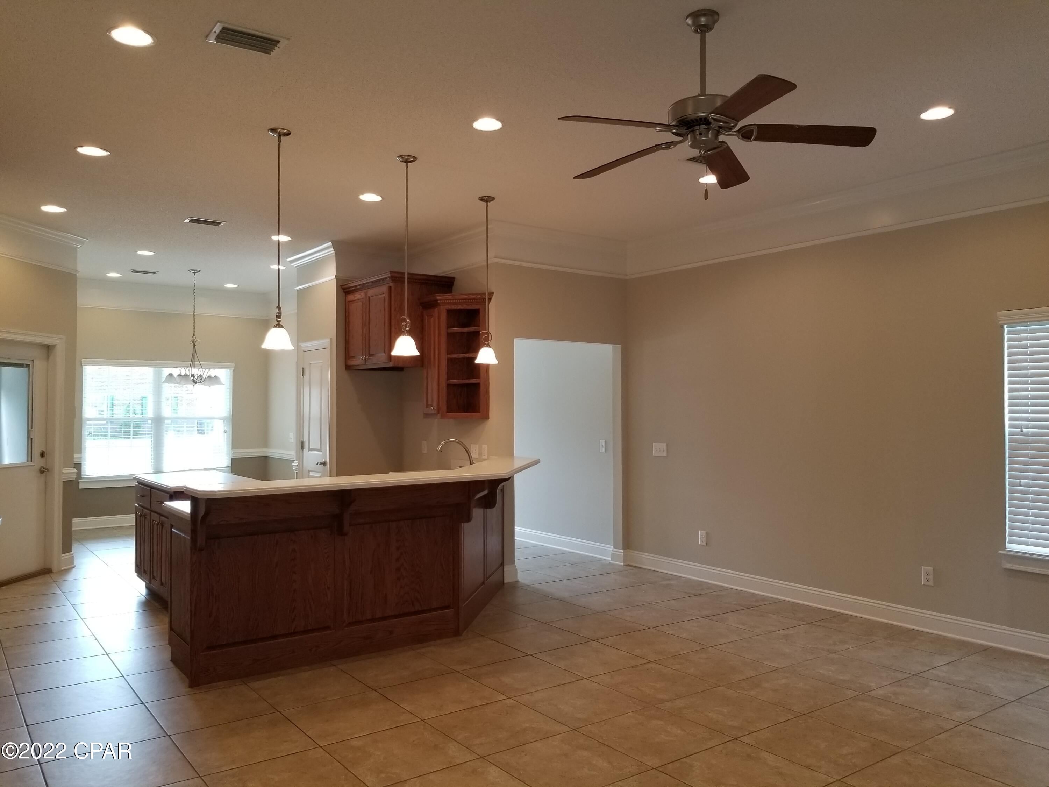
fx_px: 788
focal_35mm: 26
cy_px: 394
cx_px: 524
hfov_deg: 67.3
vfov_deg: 53.1
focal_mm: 4.25
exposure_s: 1/40
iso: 100
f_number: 1.7
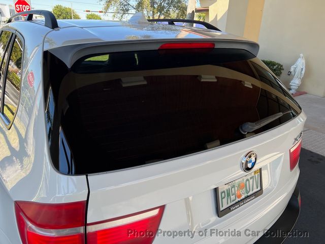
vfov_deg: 53.1
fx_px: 244
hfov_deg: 67.3
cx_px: 162
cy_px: 122
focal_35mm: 26
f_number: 1.5
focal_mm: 5.7
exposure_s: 1/552
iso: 50
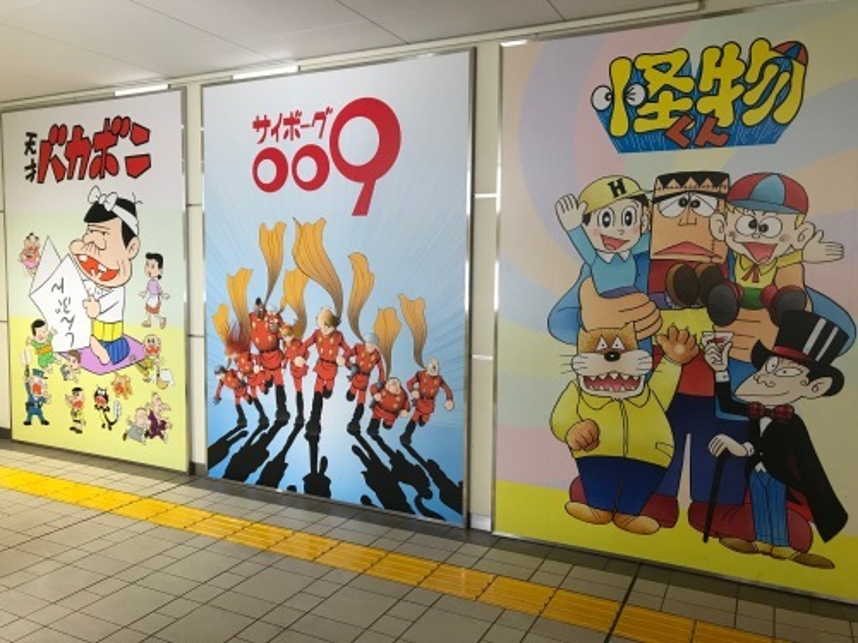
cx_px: 429
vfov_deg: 49.7
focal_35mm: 28
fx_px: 694
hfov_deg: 63.4
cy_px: 322
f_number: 1.8
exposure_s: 1/33
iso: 32
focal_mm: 3.99
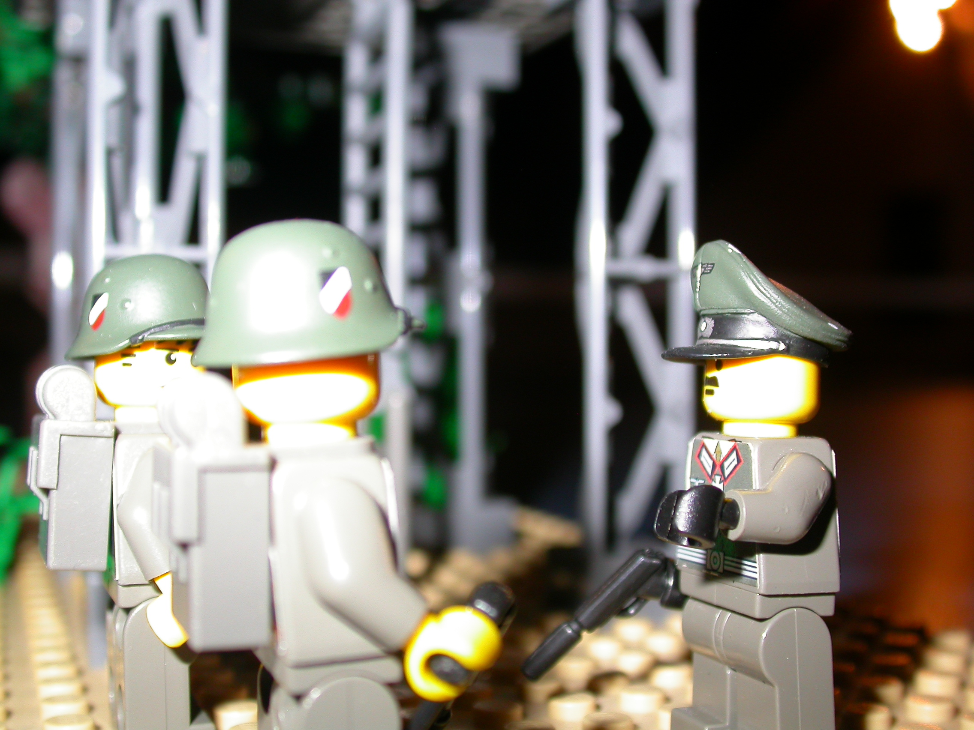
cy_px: 365
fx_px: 1351
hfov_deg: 39.7
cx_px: 487
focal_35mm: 48
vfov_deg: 30.3
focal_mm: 10
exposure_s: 1/60
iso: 100
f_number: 2.8
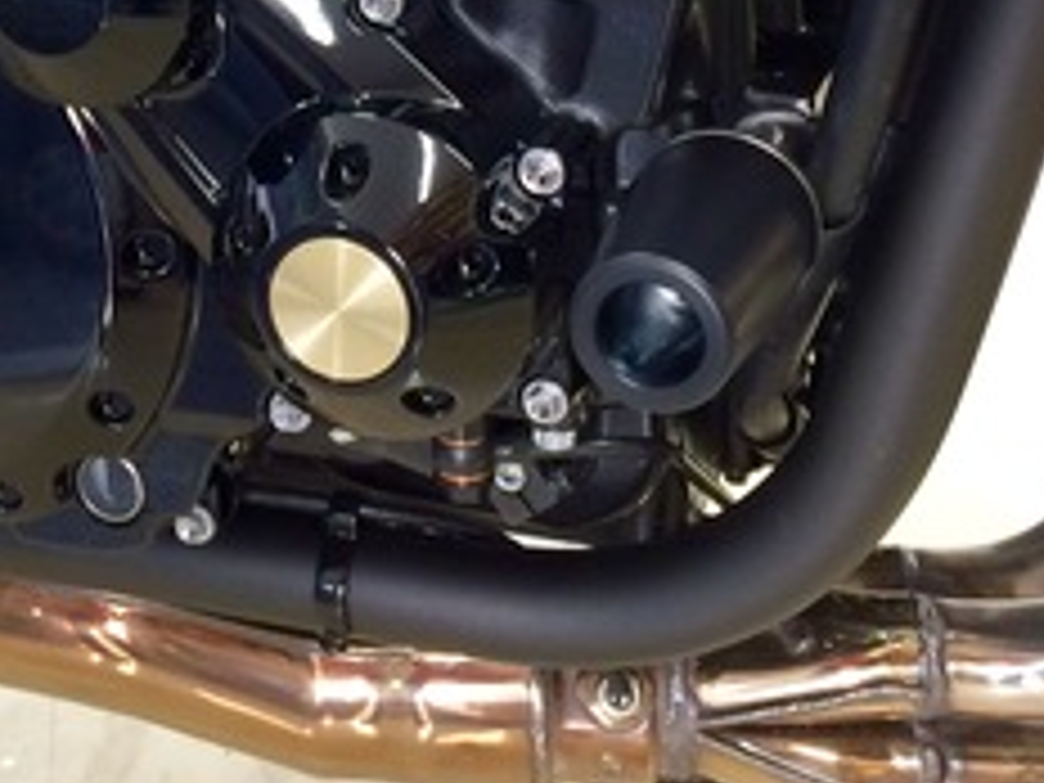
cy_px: -130
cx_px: 189
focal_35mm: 75
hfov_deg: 25.5
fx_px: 2262
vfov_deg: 18.7
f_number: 2.2
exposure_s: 1/30
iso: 64
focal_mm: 4.15
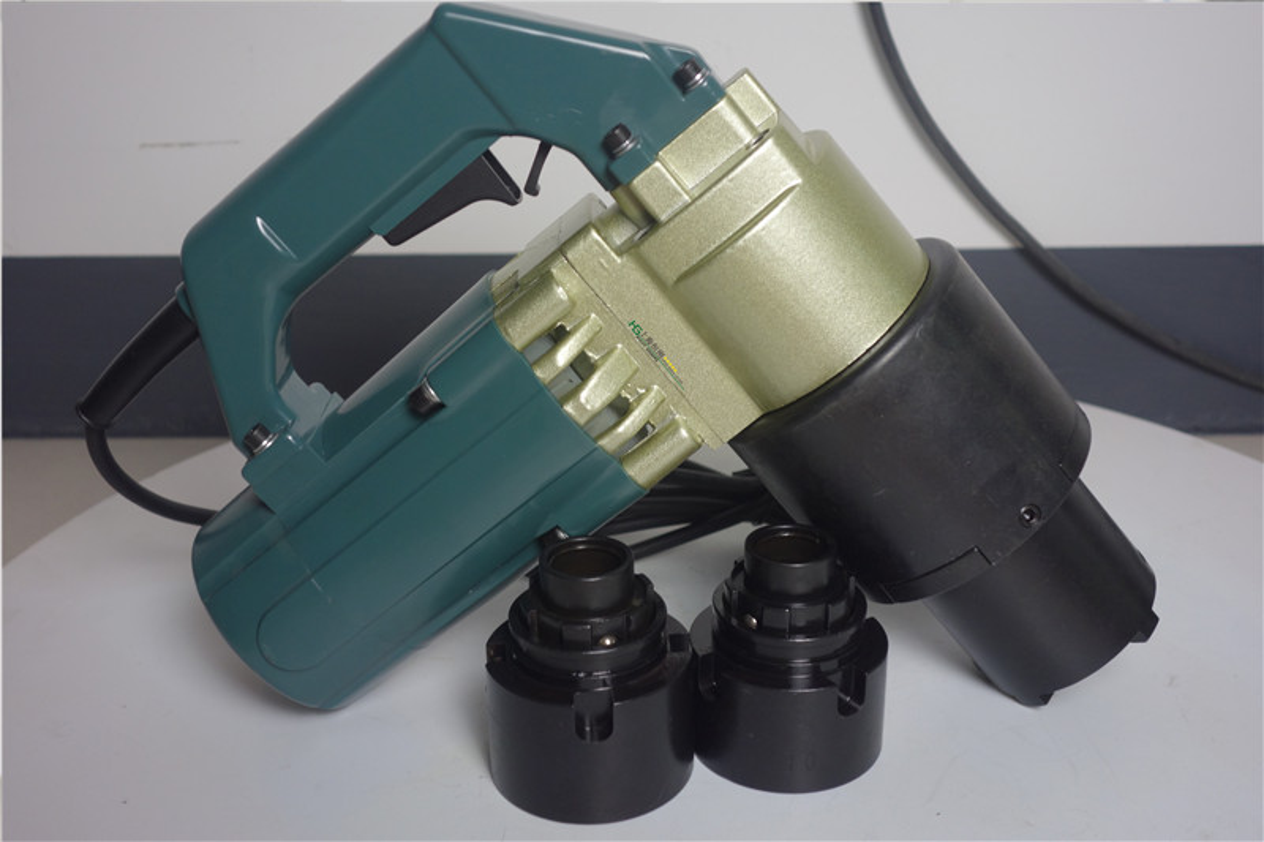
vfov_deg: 13.7
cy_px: 421
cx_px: 632
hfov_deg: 20.4
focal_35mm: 100
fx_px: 3510
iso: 1600
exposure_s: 1/30
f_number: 4.9
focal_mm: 37.1
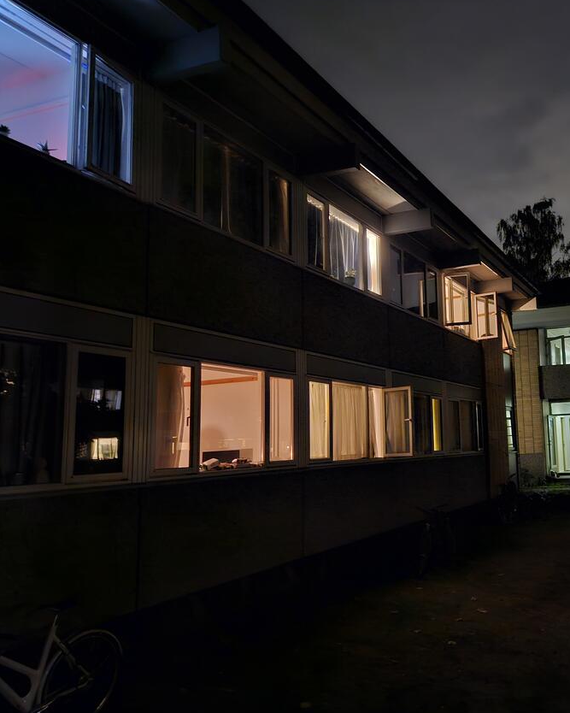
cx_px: 464
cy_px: 348
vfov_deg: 57.2
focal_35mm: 31
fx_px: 654
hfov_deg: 44.6
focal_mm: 5.4
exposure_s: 1/6.68
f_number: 1.8
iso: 2000
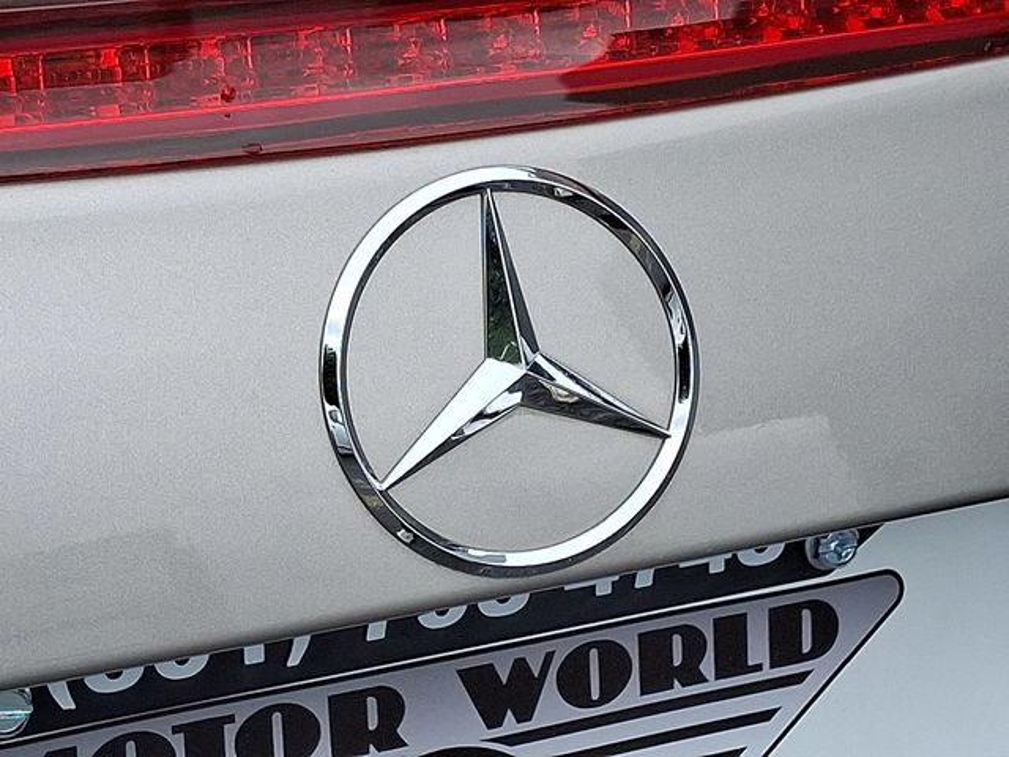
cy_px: 378
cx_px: 504
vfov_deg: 54.9
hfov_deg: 69.4
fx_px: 729
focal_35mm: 25
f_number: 1.8
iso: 25
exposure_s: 1/714
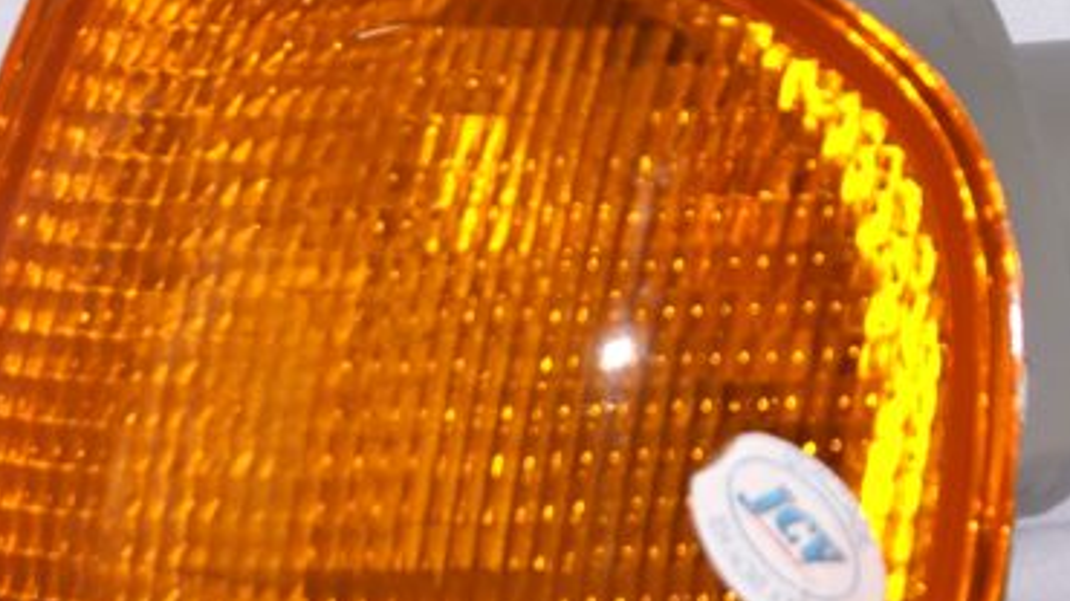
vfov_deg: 7.4
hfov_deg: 13.2
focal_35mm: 163
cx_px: 538
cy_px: 267
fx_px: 4624
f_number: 5.6
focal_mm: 60
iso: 400
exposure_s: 1/100
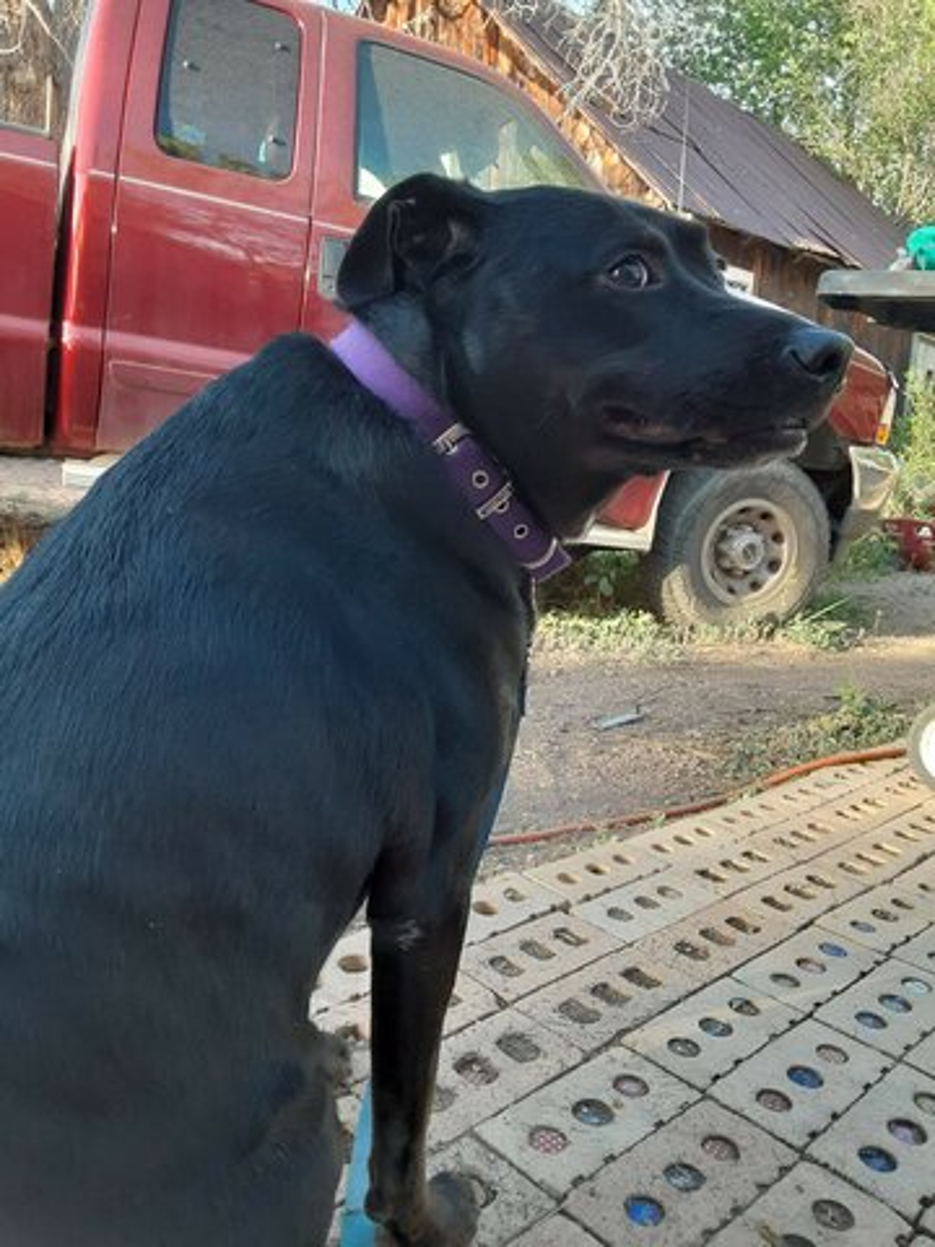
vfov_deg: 65.3
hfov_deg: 51.4
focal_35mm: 27
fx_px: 972
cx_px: 468
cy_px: 624
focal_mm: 2.91
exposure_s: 1/120
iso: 80
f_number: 1.9
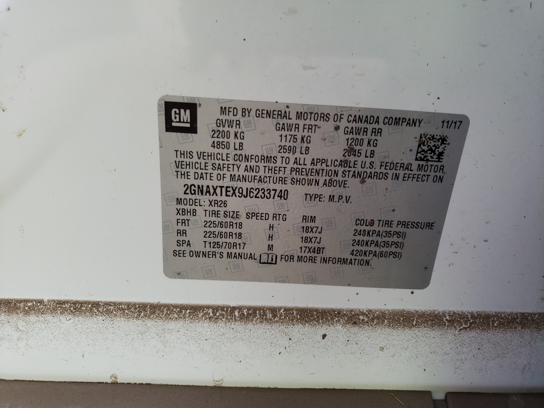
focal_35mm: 26
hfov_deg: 67.3
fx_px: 409
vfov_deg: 53.1
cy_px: 204
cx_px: 272
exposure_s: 1/200
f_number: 1.5
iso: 50
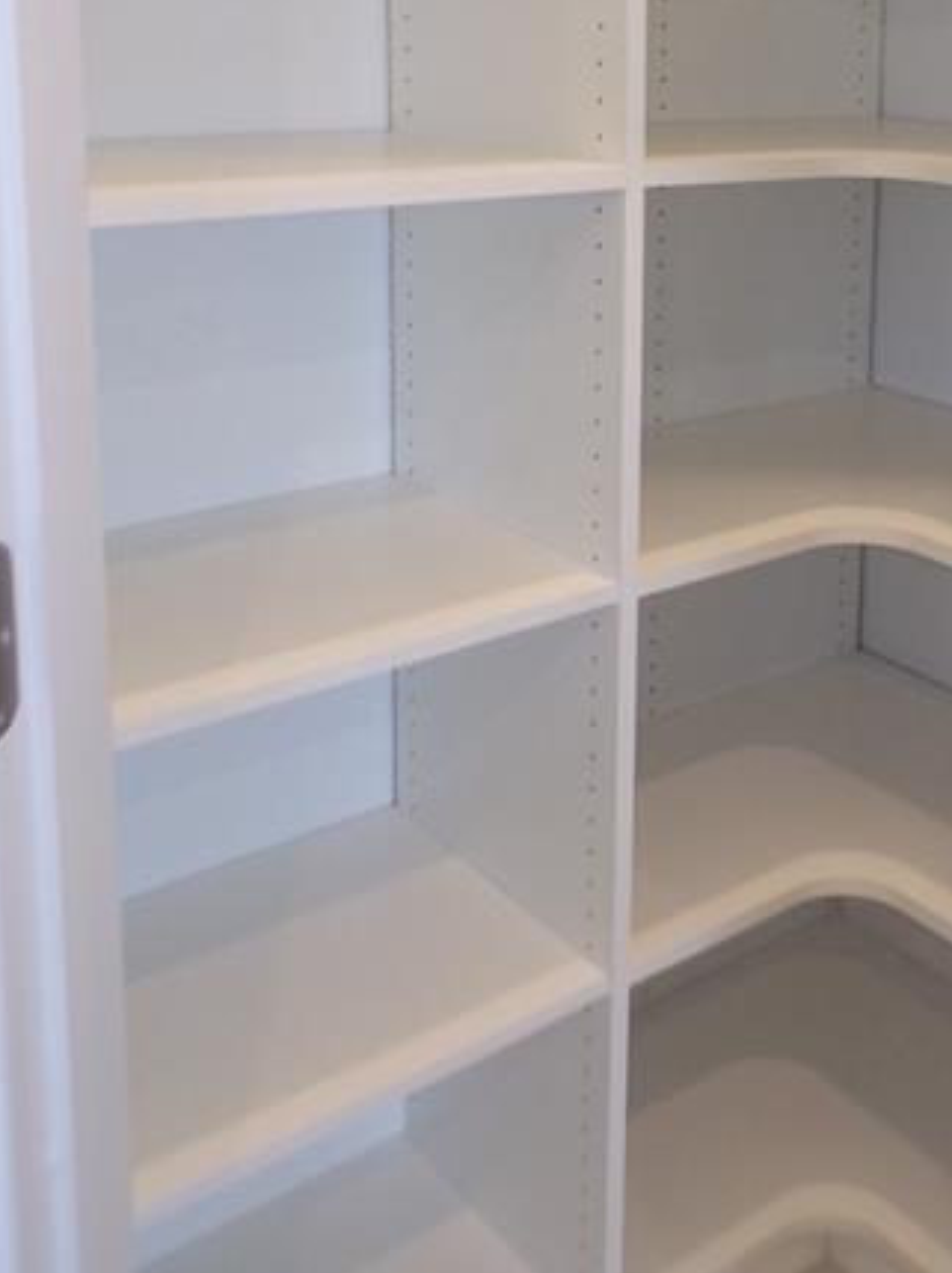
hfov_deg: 32.3
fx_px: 1579
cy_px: 228
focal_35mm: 43
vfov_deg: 41.7
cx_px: 816
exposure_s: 1/34
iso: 200
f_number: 3
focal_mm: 4.3
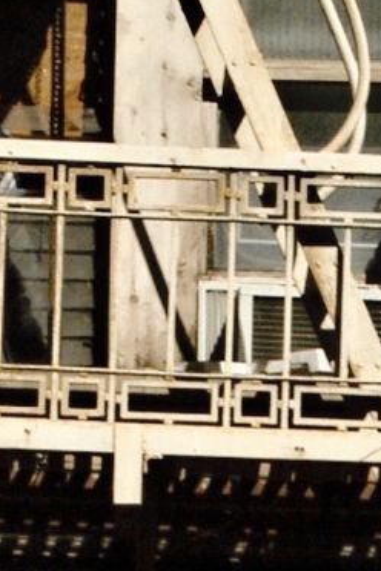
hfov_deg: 5.9
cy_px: 1185
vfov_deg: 8.4
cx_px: 432
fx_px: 3667
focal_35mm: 231
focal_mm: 28
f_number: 11
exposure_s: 1/640
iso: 200
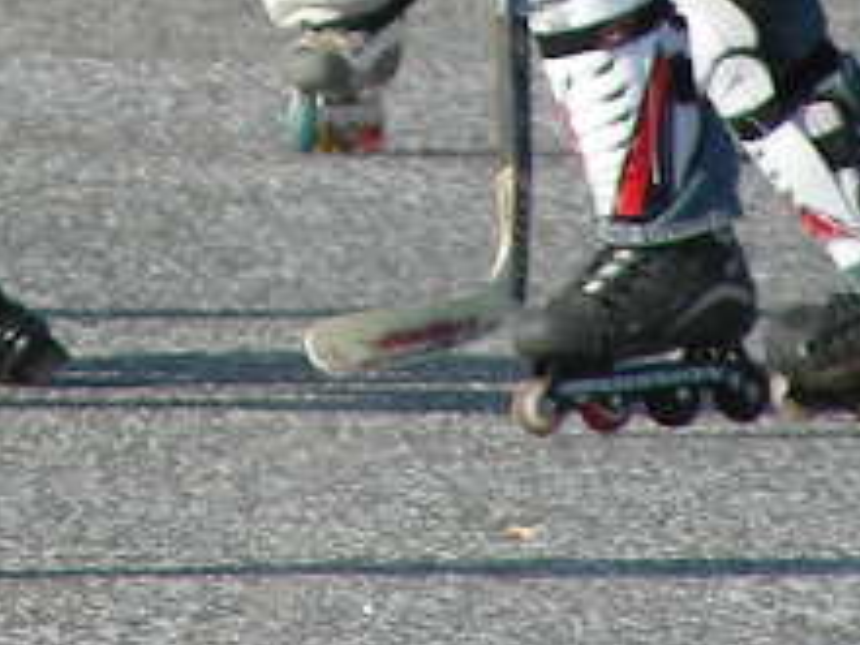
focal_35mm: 1439
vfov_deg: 1.0
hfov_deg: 1.4
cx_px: -137
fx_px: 35751
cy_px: -442
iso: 50
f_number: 4
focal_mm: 51.6
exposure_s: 1/370
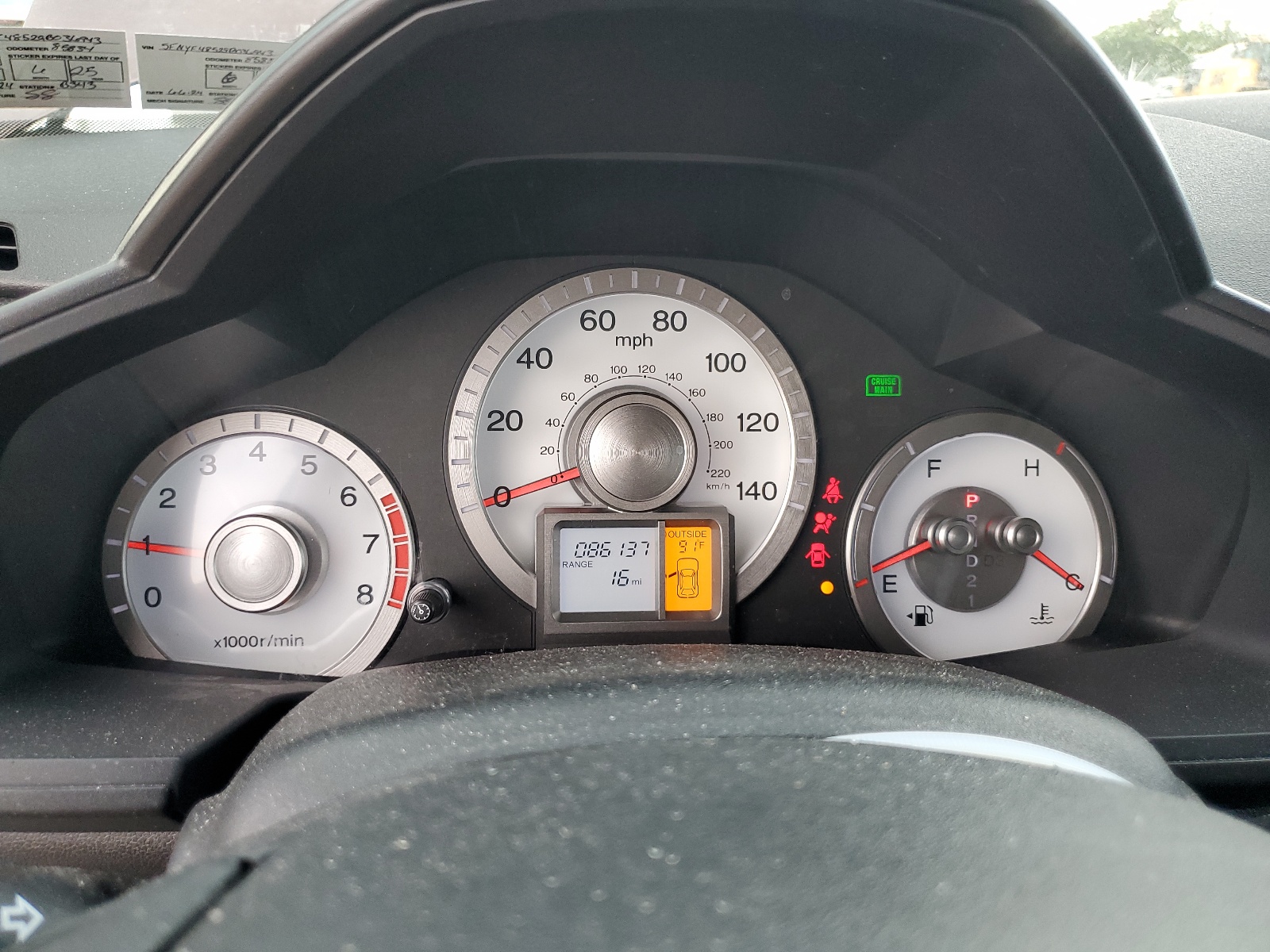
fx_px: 954
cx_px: 635
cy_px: 476
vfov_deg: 53.1
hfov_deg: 67.3
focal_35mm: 26
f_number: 1.5
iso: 91
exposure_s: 1/120
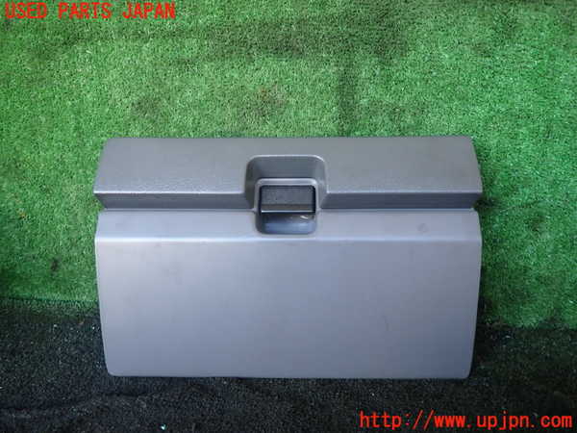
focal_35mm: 25
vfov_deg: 54.9
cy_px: 216
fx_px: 417
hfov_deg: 69.4
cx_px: 288
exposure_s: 1/60
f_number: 2
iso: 200
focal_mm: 4.5
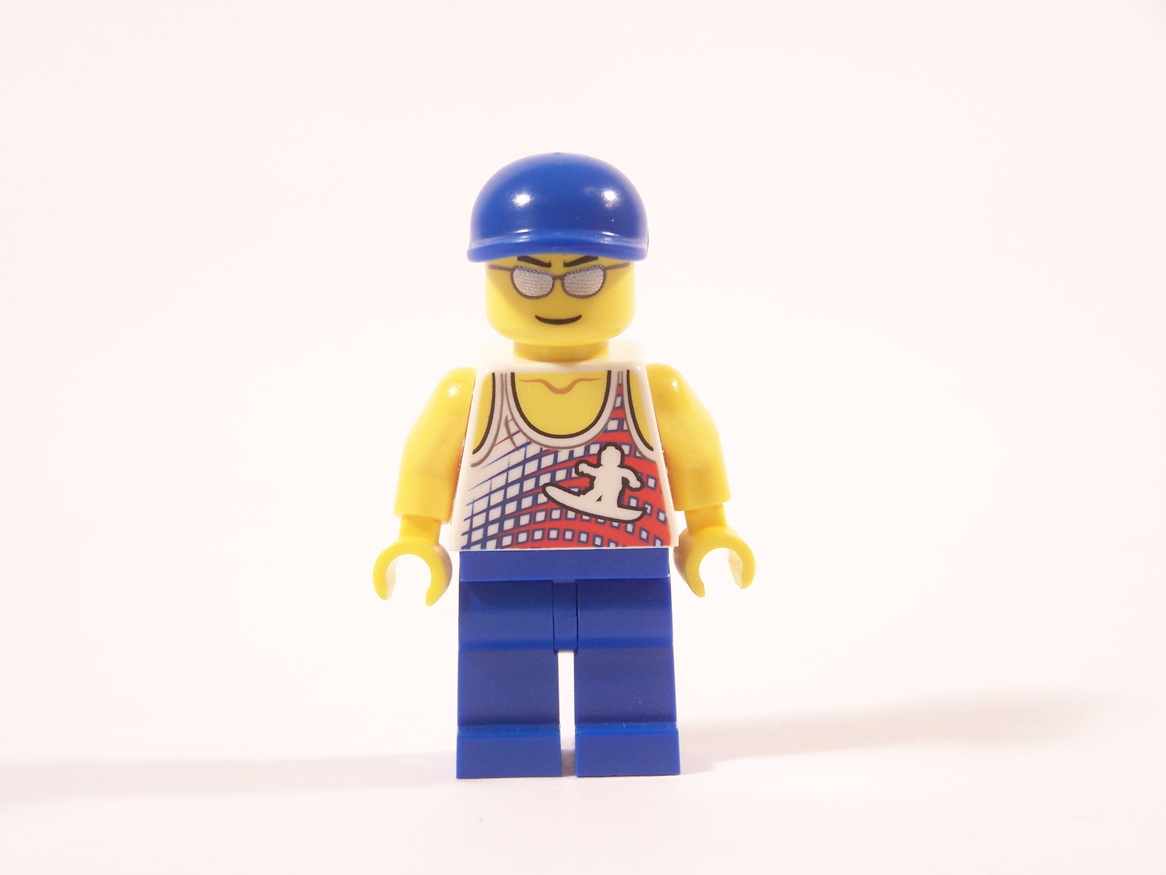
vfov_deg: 12.7
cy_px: 438
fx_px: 3941
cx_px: 583
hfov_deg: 16.8
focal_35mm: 117
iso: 100
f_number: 3.2
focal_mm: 19.4
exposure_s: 1/15
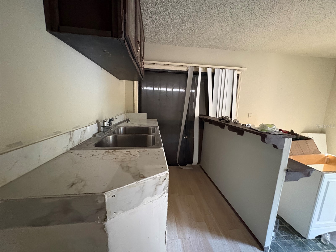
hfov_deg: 102.1
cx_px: 168
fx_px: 136
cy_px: 126
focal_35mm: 14
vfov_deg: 85.7
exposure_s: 1/34
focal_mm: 2.22
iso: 1000
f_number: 2.2
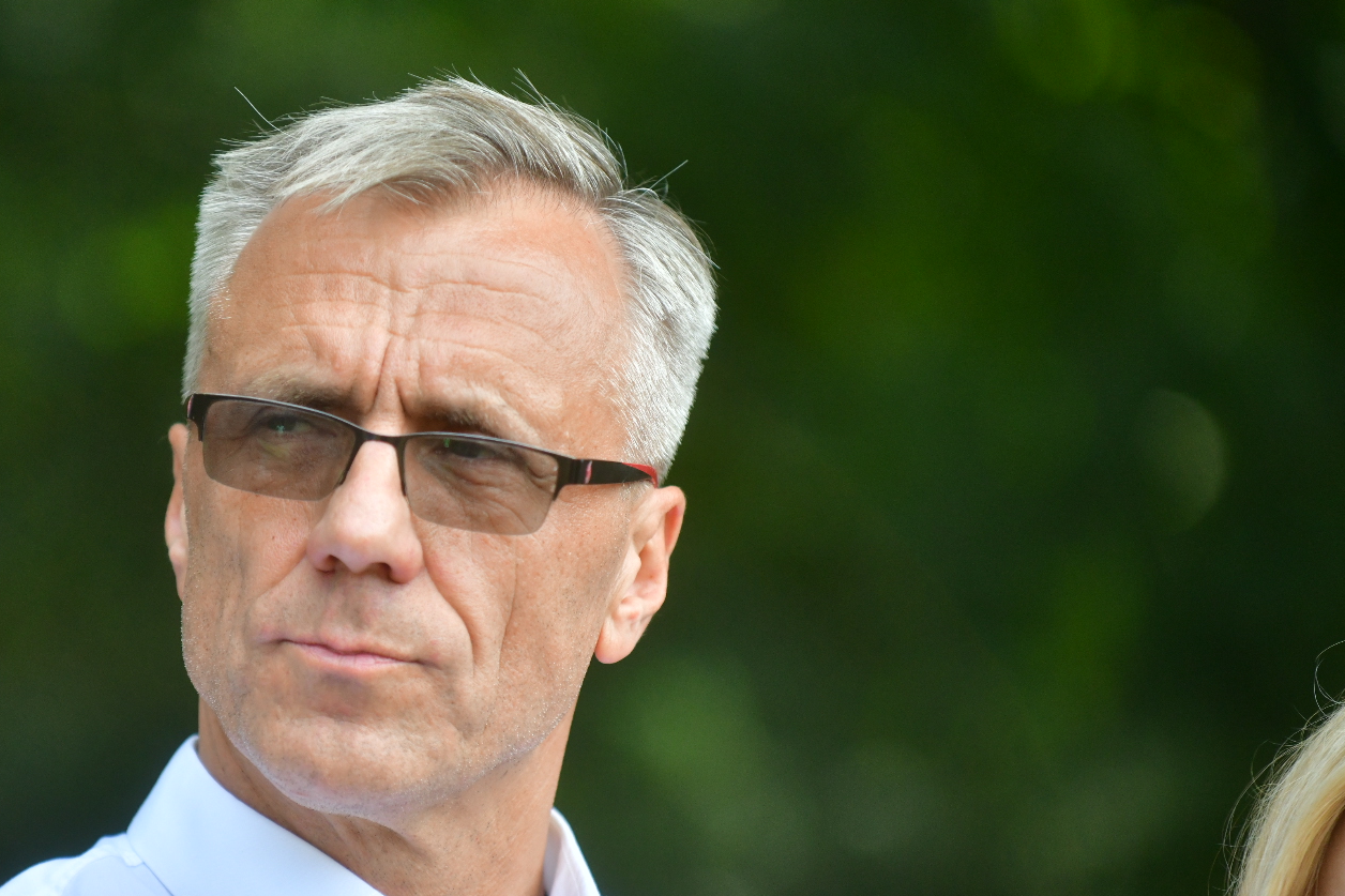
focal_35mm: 258
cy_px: 479
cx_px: 489
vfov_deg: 5.3
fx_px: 9637
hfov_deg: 8.0
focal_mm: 200
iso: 1000
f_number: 2.8
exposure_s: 1/2500
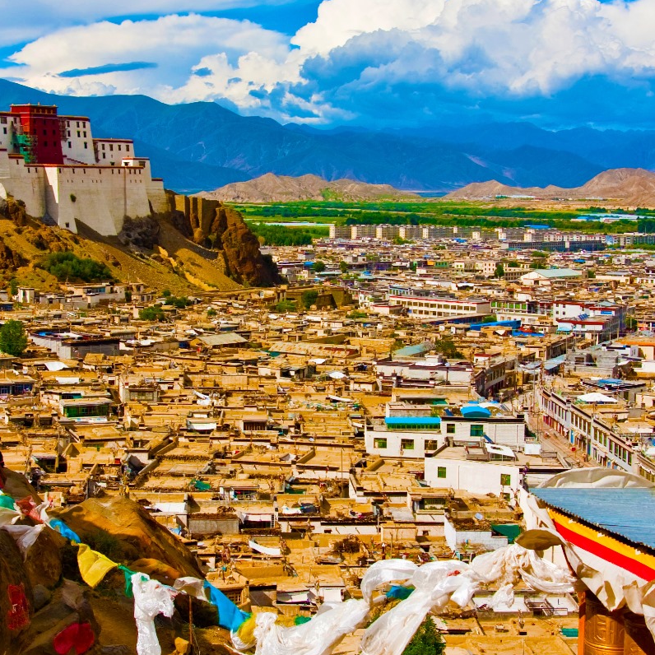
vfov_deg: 23.7
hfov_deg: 23.7
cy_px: 284
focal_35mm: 73
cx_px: 279
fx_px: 1563
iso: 100
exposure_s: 1/350
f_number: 8
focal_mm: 24
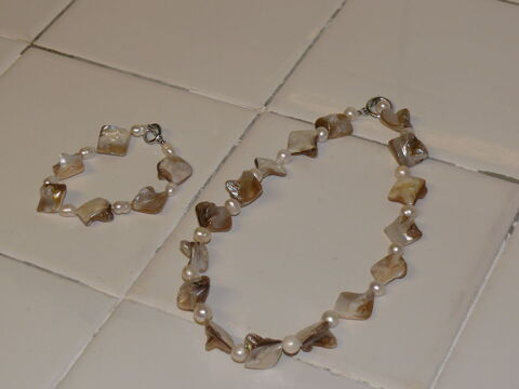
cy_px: 194
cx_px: 260
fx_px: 1364
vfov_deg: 16.2
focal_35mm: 91
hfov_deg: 21.5
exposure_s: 1/30
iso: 100
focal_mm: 14.1
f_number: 3.2
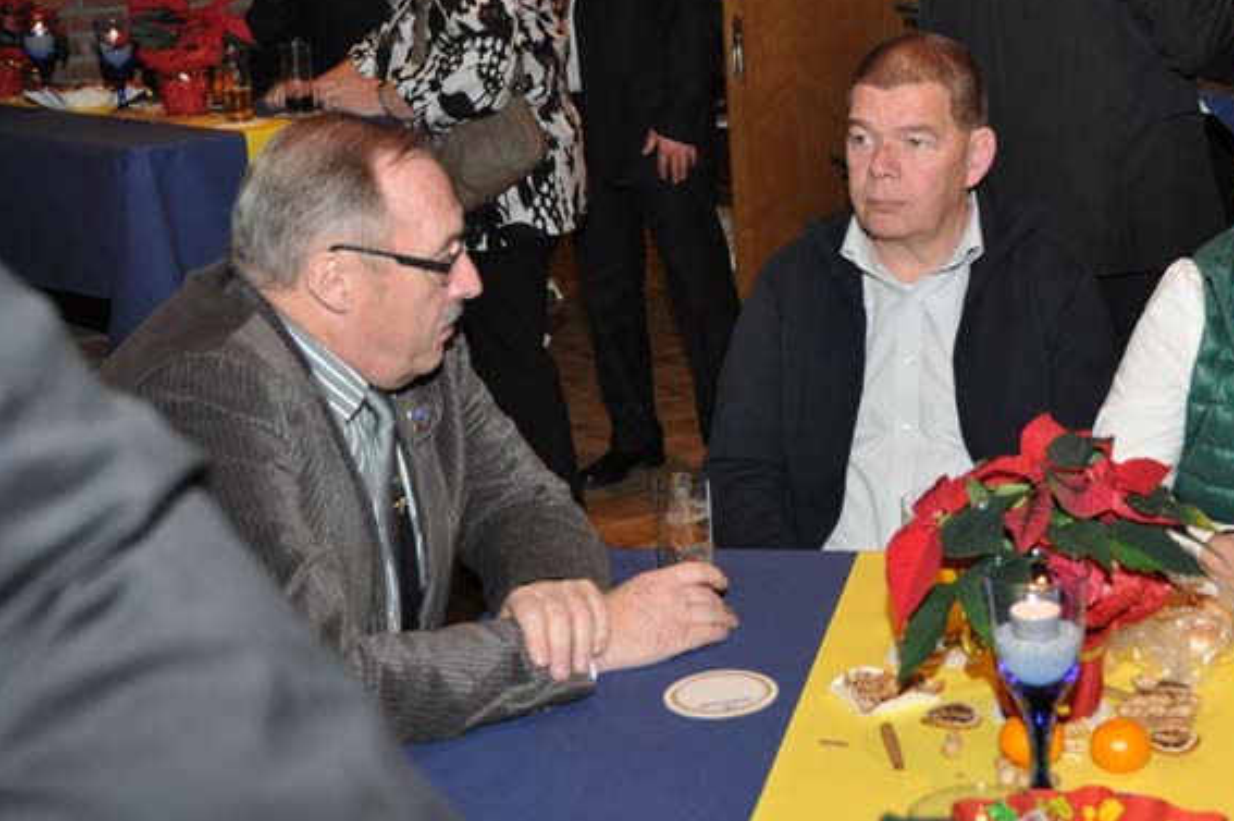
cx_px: 849
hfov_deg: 35.8
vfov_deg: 24.5
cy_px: 284
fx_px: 1884
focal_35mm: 55
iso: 800
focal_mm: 26
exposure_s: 1/60
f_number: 4
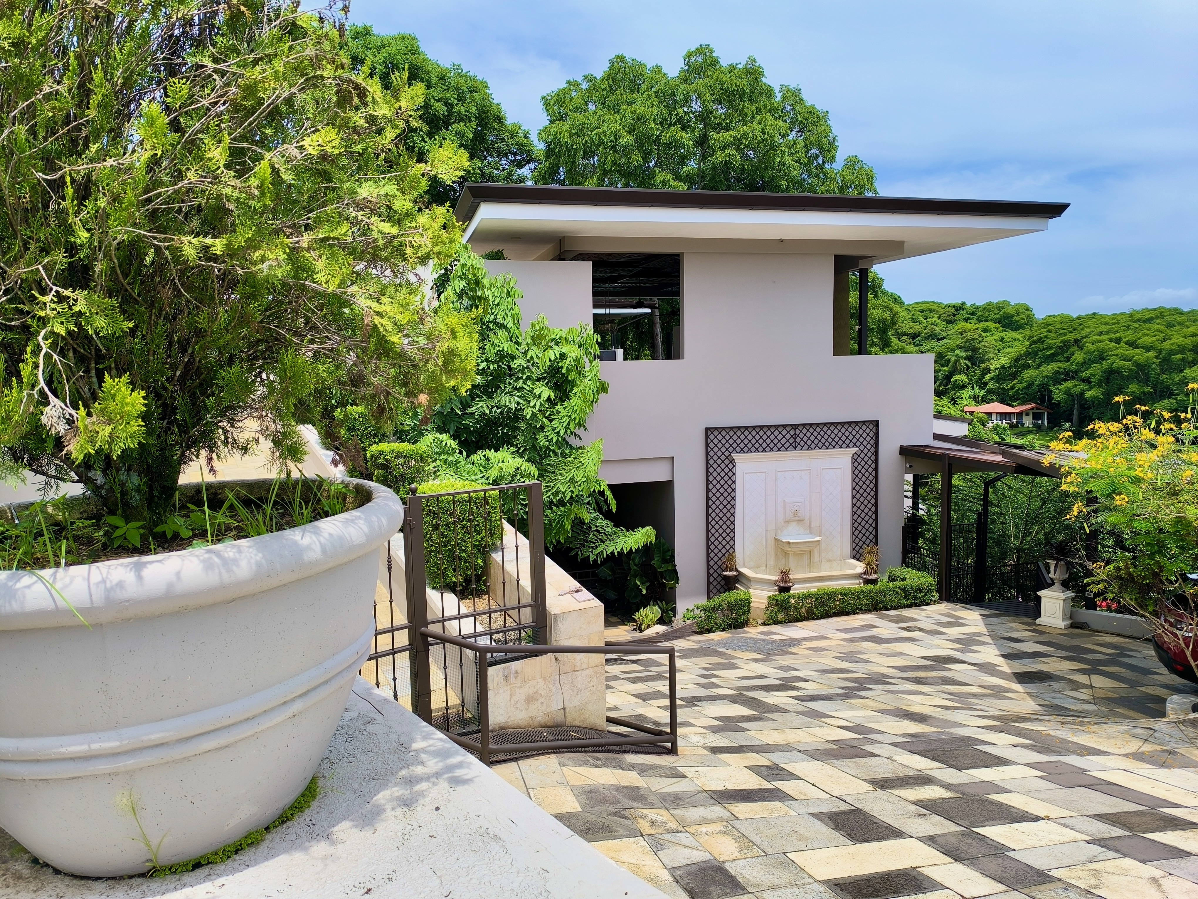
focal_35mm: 23
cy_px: 450
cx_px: 599
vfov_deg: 58.9
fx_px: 796
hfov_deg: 73.9
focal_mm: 6.14
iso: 50
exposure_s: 1/1211
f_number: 1.65
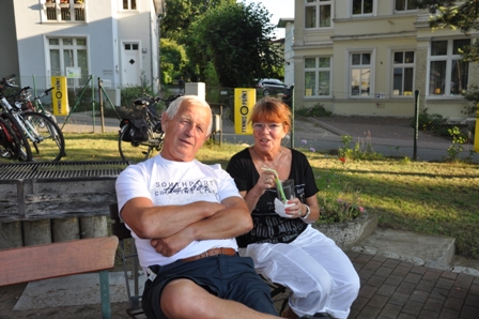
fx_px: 519
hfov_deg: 49.6
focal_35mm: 39
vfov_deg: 34.2
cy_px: 160
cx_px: 240
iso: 200
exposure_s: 1/160
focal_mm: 26
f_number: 6.3
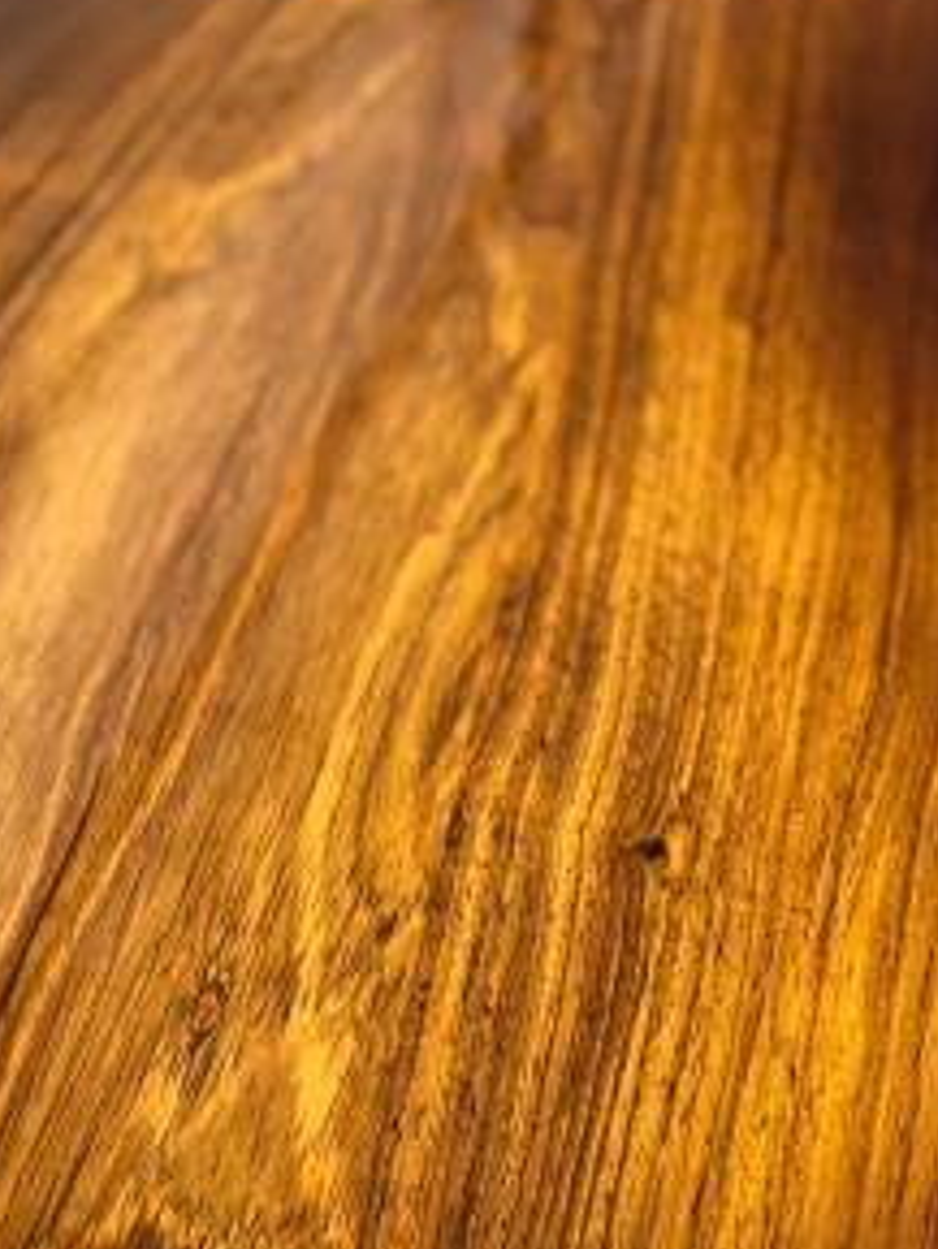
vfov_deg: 27.0
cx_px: 311
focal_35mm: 72
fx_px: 2599
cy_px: 661
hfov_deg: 20.4
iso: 160
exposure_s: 1/20
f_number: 2.4
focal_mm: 6
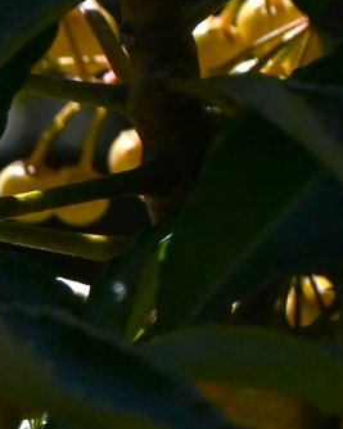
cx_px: -606
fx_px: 20553
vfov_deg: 1.2
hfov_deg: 1.0
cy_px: 558
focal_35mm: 1619
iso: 400
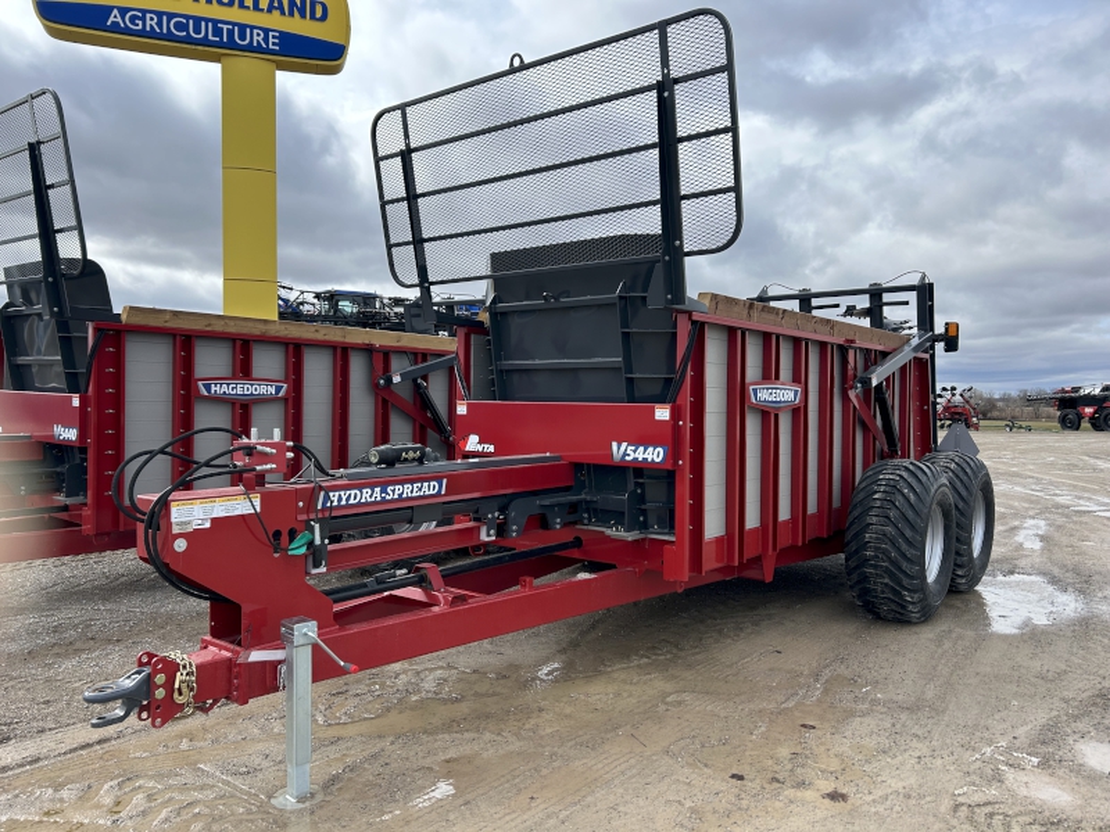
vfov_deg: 53.1
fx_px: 834
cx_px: 555
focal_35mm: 26
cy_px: 416
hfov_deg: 67.3
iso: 50
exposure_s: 1/2994
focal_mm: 5.7
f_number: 1.5
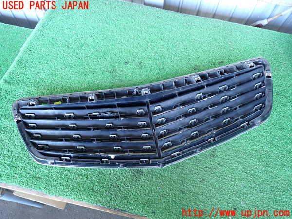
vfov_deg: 54.9
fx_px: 211
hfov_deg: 69.4
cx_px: 146
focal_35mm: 25
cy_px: 110
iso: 400
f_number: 2
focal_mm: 4.5
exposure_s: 1/30
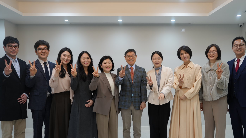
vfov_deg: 30.2
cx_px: 134
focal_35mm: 39
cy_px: 93
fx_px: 254
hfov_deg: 51.5
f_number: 4.5
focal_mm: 32
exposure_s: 1/160
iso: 800
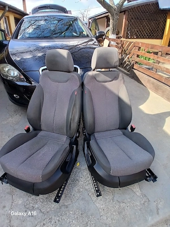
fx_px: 111
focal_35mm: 17
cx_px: 85
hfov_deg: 74.7
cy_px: 114
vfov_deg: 91.0
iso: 50
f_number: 2.2
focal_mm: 1.4
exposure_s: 1/182
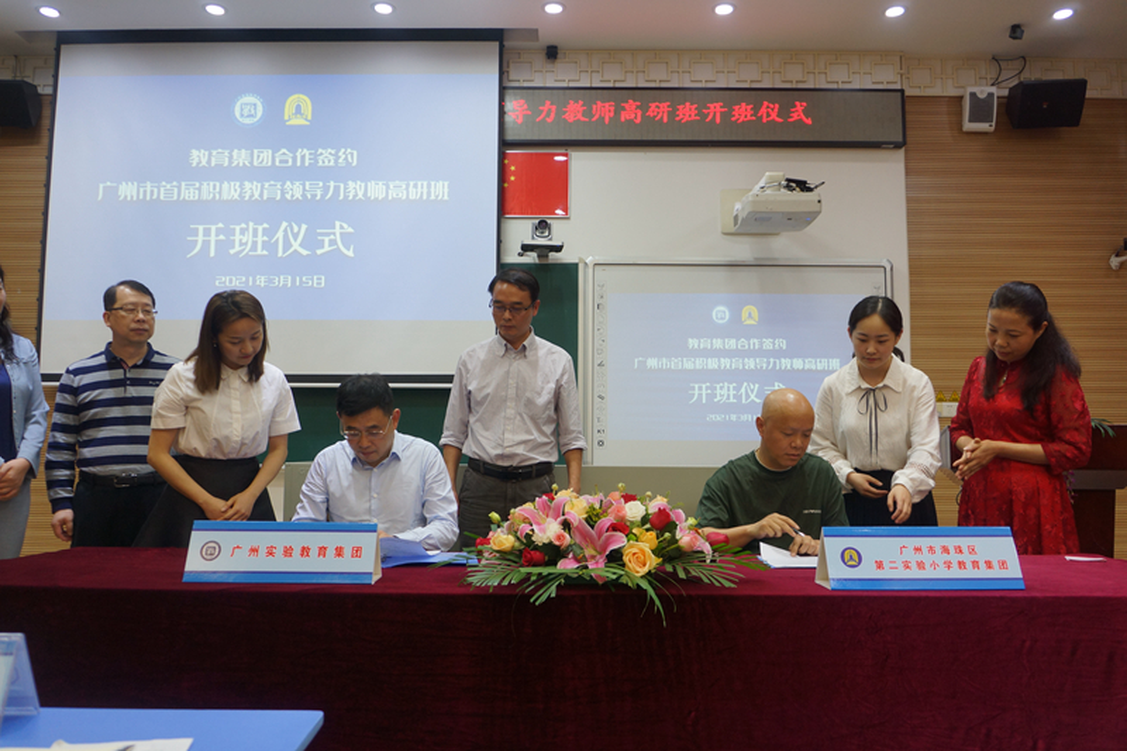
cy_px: 376
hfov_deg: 67.4
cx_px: 564
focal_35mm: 27
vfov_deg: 47.9
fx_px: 845
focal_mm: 18
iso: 320
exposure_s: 1/60
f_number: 4
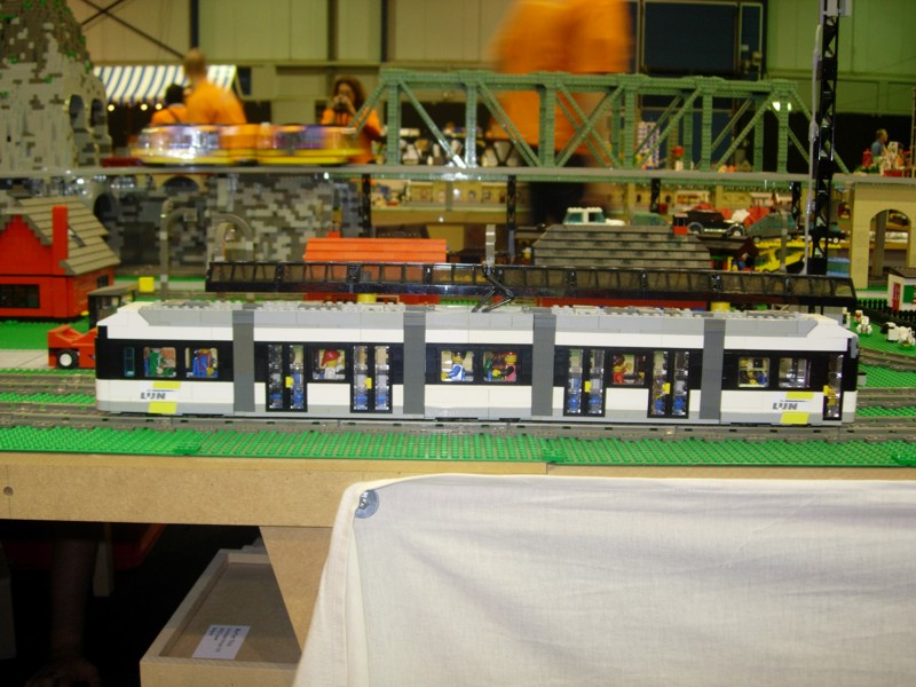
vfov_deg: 35.1
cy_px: 344
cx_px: 458
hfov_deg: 45.8
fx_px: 1085
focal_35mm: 41
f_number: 2.9
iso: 79
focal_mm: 8.5
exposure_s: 1/8.2
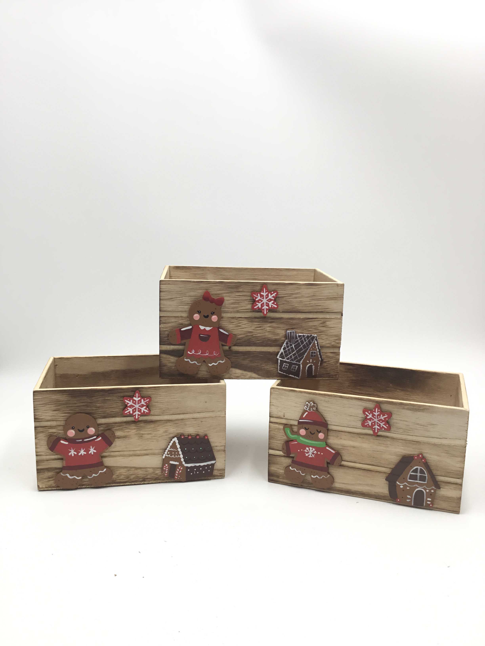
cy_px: 323
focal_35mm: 31
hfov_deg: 45.4
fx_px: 579
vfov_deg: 58.4
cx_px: 242
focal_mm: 3.3
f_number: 2.4
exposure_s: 1/100
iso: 25
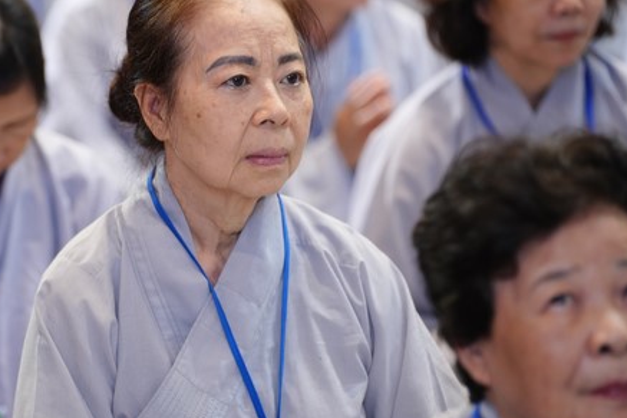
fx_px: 3343
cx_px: 214
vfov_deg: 7.1
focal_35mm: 192
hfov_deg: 10.7
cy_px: 216
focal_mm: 129
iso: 2000
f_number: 2.8
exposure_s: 1/100
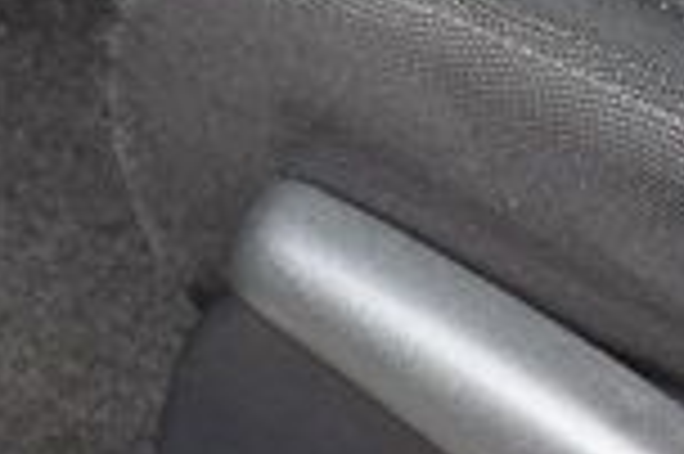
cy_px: -904
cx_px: 382
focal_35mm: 324
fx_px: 6149
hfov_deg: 6.4
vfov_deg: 4.1
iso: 400
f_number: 6.3
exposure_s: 1/20
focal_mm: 32
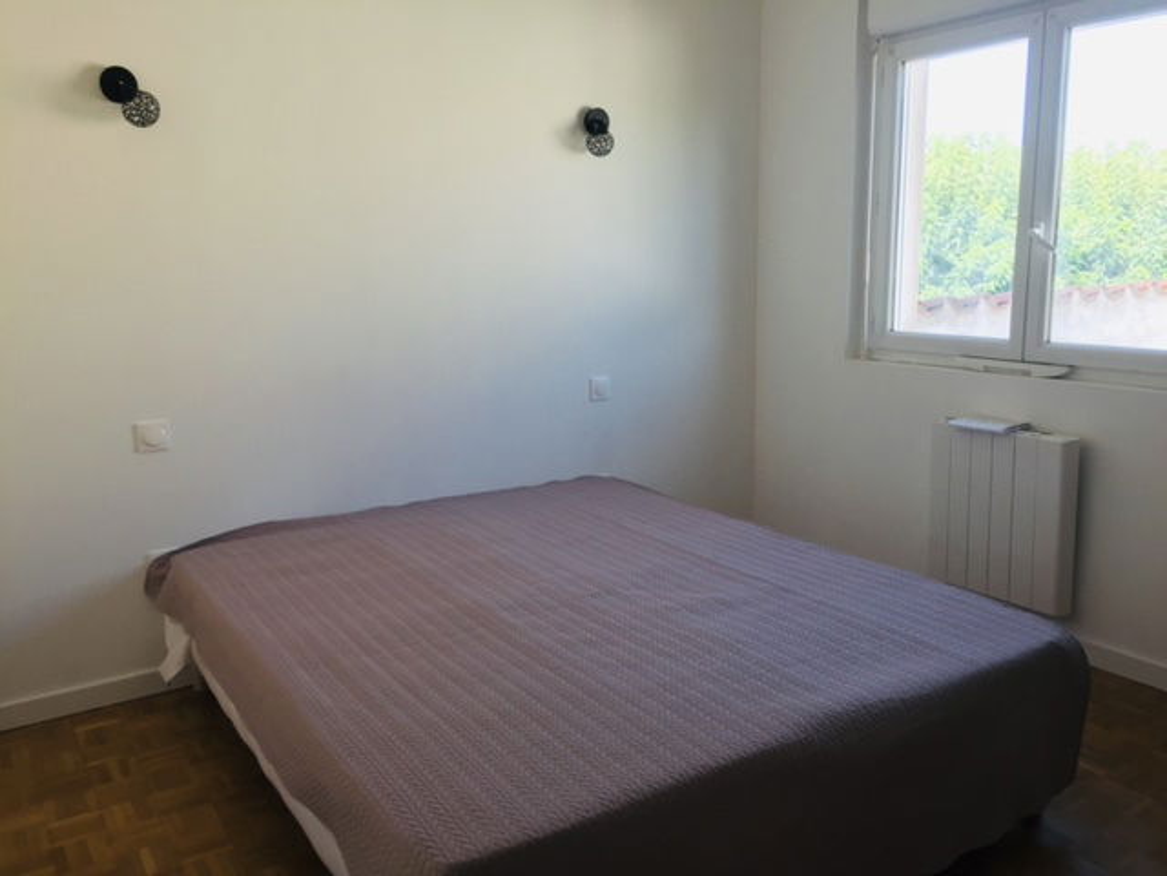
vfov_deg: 48.2
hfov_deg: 61.7
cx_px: 584
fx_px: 978
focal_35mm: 29
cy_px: 438
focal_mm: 4.15
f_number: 2.2
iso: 40
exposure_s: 1/100
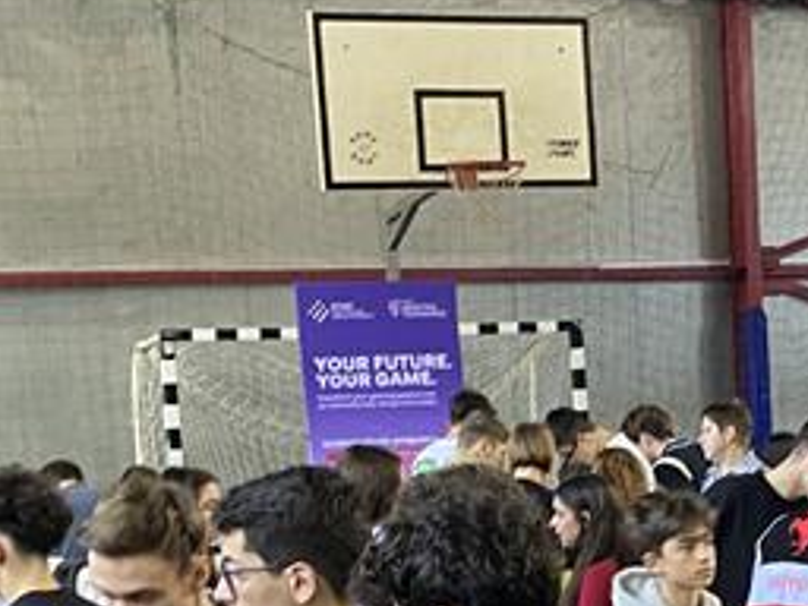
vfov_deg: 13.7
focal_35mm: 104
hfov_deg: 18.1
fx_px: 2428
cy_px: 776
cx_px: 931
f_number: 1.8
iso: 250
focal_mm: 4.25
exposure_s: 1/50
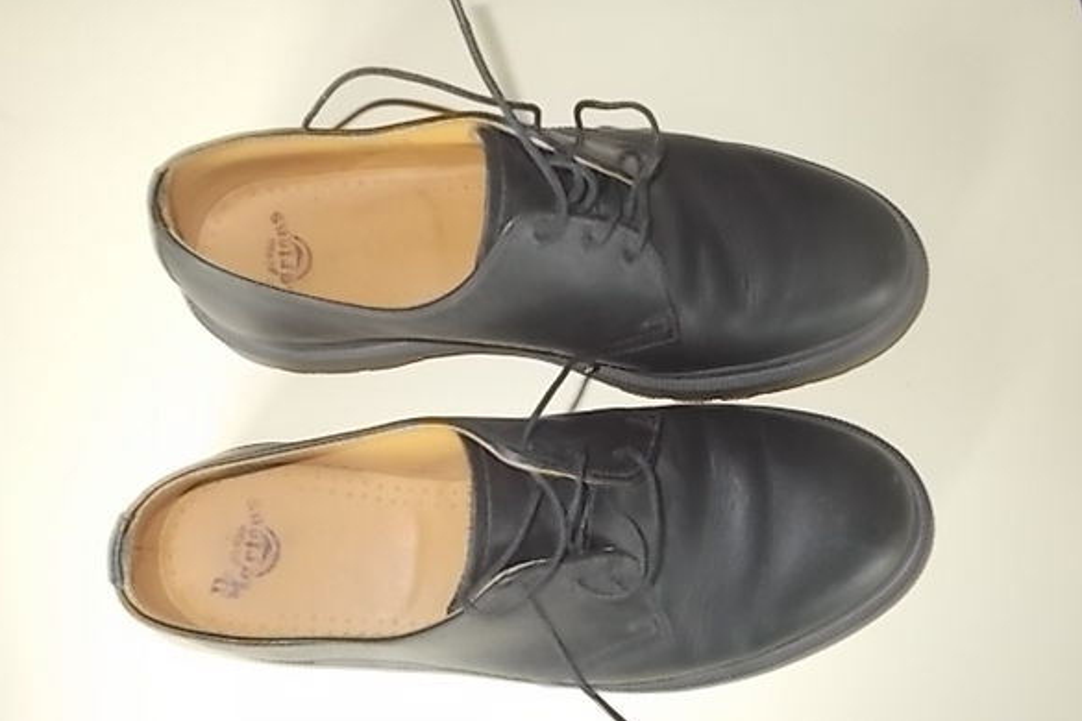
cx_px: 544
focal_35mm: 32
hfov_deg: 58.7
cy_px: 394
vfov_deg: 41.1
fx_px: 962
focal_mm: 5.3
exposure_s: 1/25
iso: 200
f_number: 3.4
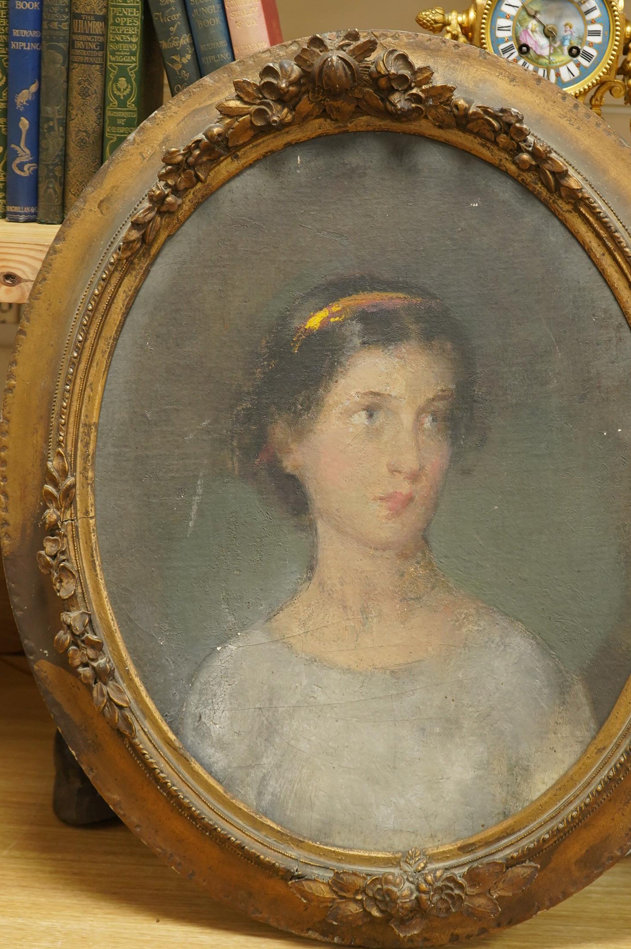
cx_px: 355
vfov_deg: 24.2
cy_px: 450
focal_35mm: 84
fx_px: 2213
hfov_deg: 16.2
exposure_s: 1/80
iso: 2000
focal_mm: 61
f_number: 5.6
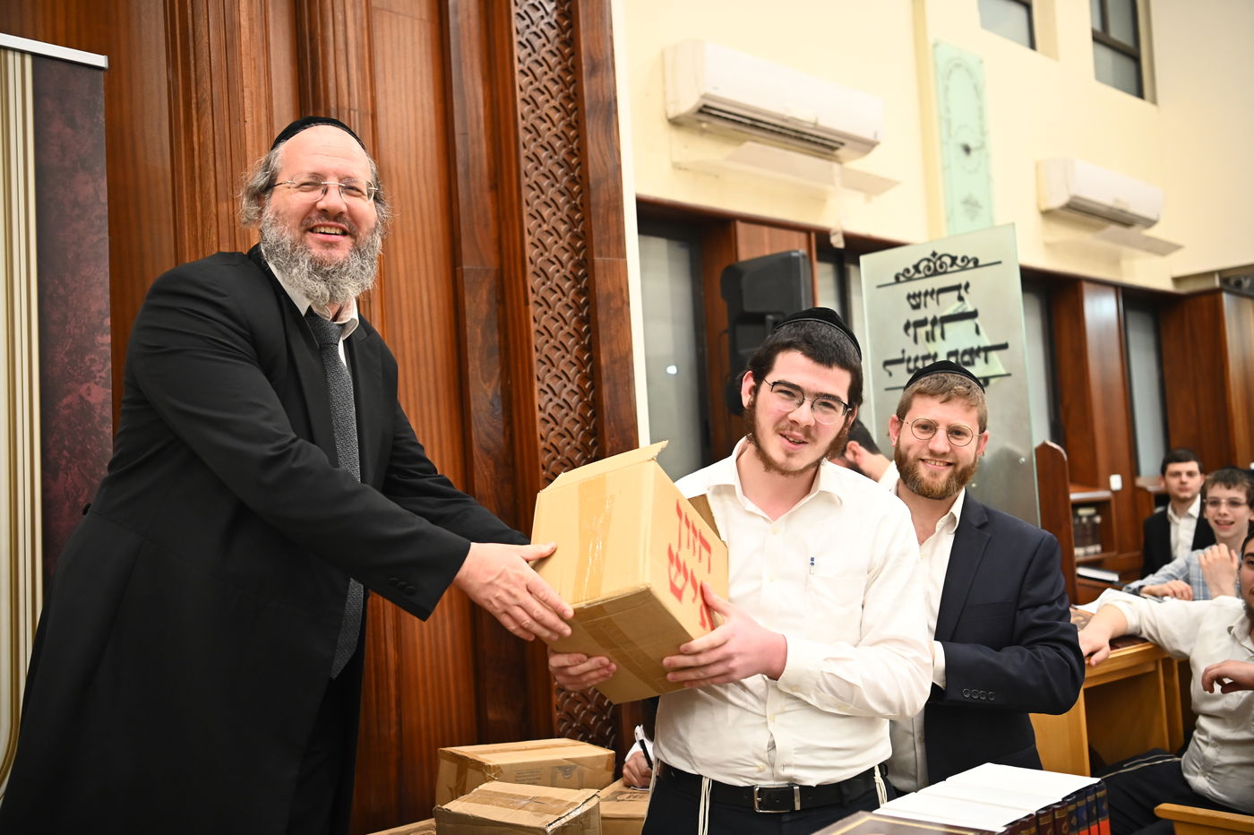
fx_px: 1253
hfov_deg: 53.2
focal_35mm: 36
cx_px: 627
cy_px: 418
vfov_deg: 36.8
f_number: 3.2
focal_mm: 36
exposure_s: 1/200
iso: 2000
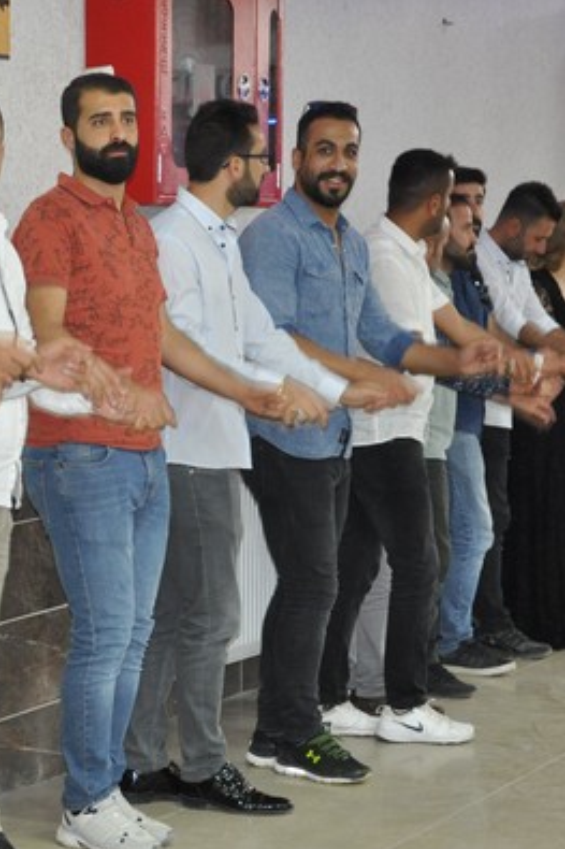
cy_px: 461
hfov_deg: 13.4
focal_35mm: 101
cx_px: 84
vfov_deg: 20.2
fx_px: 2380
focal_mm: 38
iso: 1250
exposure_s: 1/60
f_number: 4.5
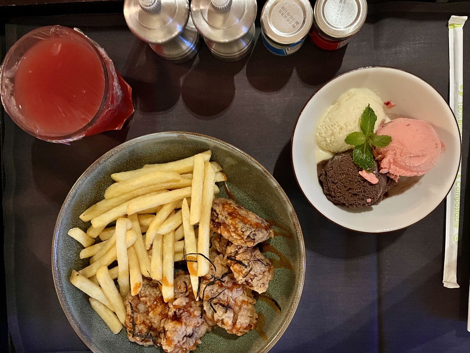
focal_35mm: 26
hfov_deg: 67.3
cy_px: 176
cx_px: 235
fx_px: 353
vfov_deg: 53.1
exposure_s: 1/25
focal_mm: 5.1
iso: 640
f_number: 1.6
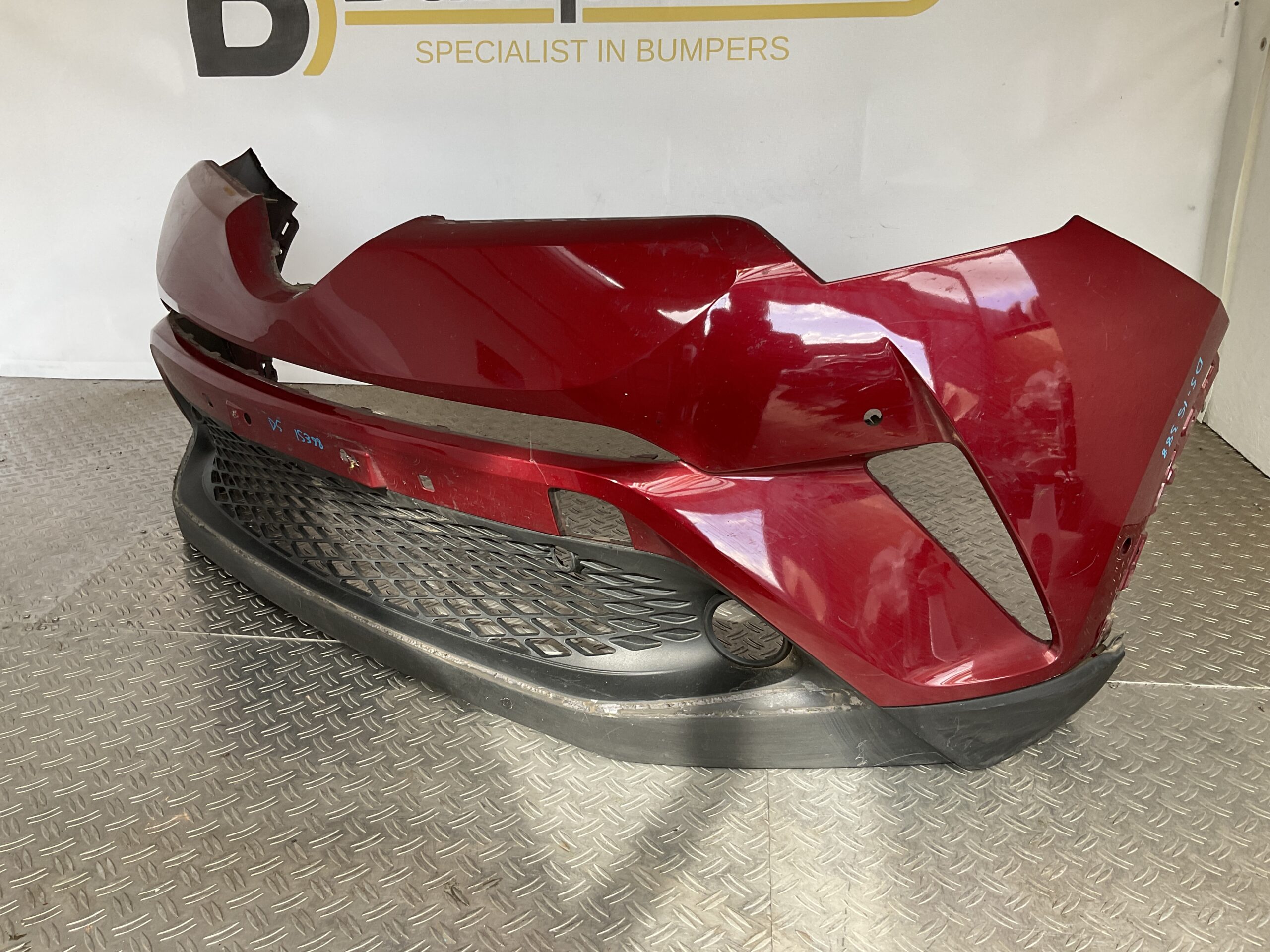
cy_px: 476
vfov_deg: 48.2
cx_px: 635
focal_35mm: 29
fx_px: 1064
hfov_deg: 61.7
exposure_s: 1/100
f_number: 1.8
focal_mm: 3
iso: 32
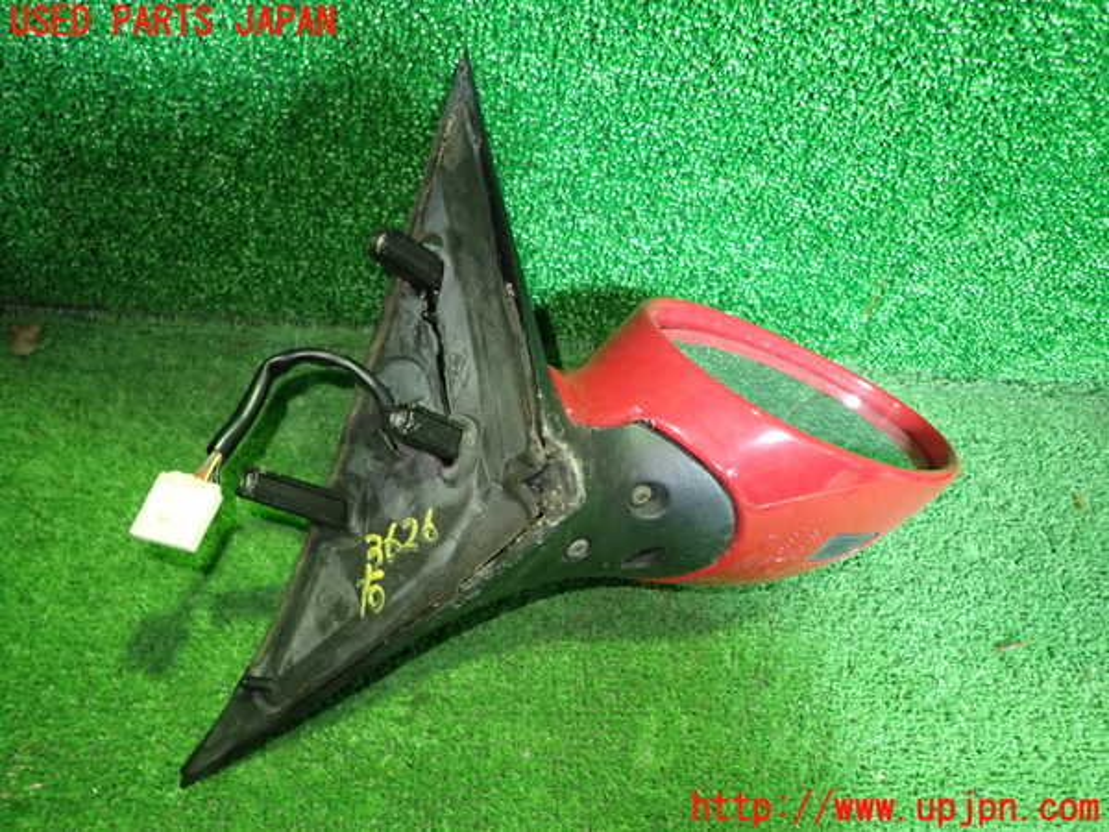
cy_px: 416
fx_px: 801
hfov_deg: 69.4
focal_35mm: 25
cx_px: 554
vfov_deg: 54.9
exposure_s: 1/30
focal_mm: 4.5
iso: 500
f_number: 2
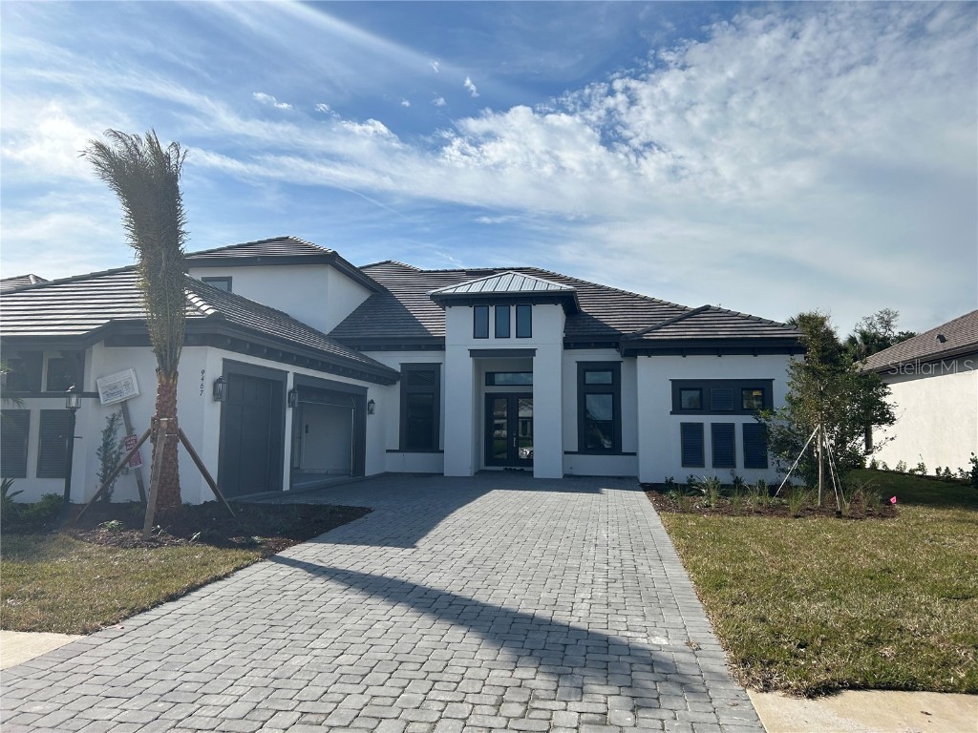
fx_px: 735
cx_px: 489
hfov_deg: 67.3
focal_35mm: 26
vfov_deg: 53.1
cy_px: 366
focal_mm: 5.7
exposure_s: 1/8000
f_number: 1.5
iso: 50
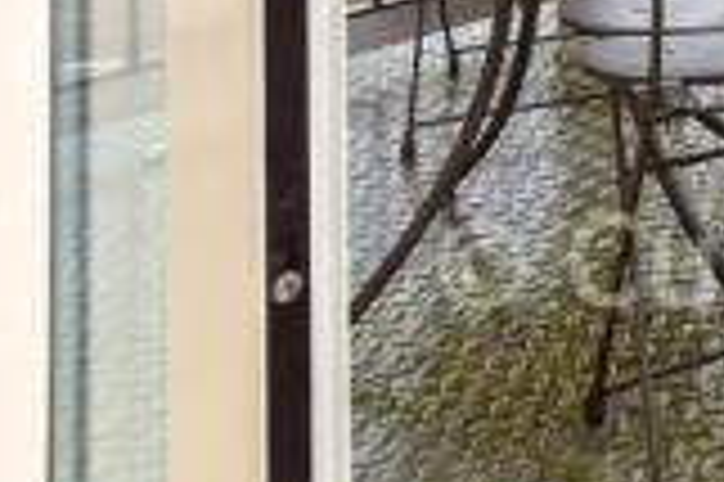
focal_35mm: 61
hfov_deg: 20.0
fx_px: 1226
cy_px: -412
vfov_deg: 17.5
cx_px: 1392
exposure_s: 1/20
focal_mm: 10
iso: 400
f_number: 7.1
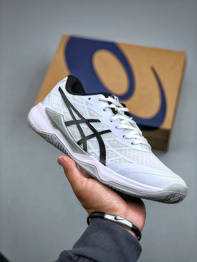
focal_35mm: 57
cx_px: 98
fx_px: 433
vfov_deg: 33.8
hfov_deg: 25.7
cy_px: 131
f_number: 2.8
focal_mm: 6.6
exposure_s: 1/100
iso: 20
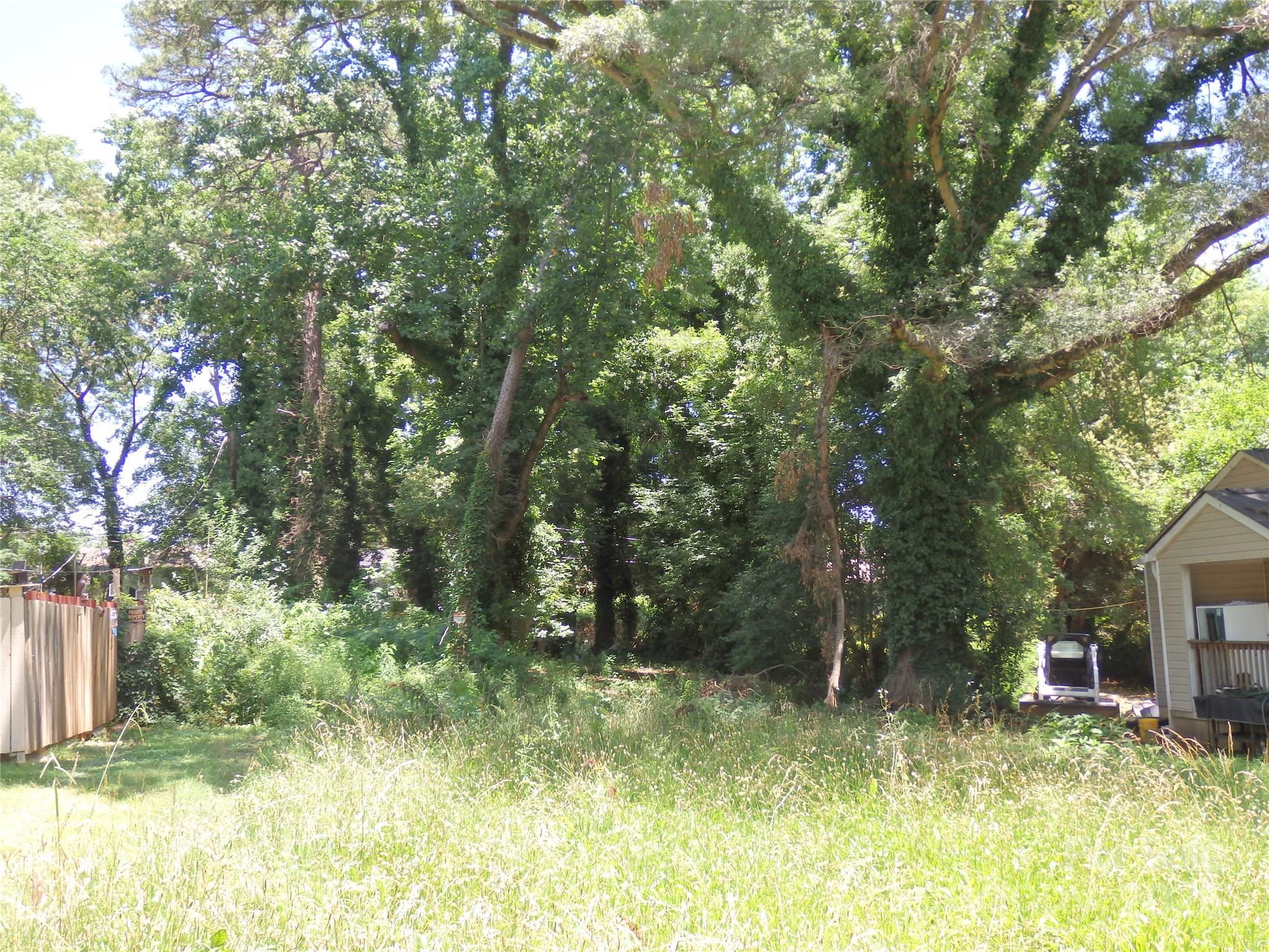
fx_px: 1210
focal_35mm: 33
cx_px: 634
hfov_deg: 55.4
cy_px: 476
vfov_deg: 42.9
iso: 100
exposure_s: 1/125
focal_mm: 6
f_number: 3.4
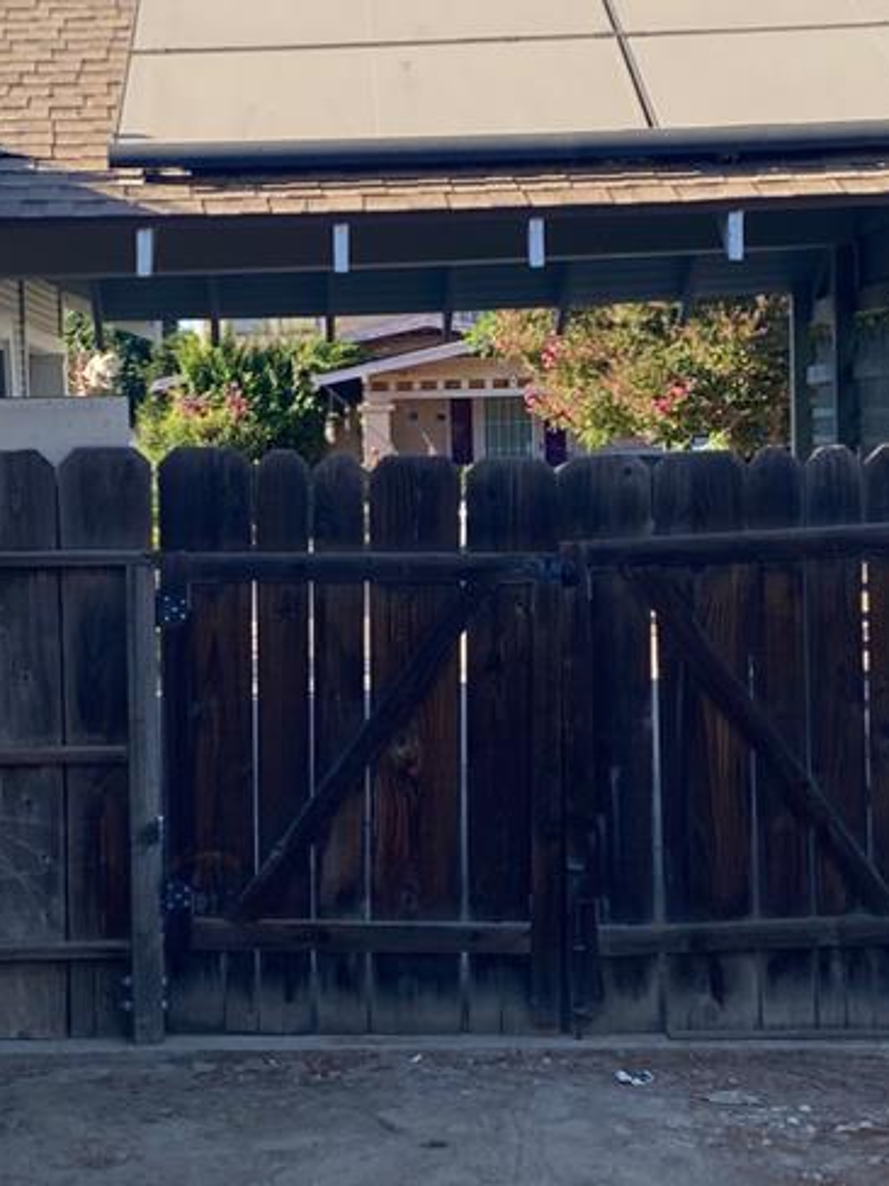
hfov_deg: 18.4
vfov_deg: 24.4
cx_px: 268
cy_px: 617
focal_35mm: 80
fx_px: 2739
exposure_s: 1/1114
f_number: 1.8
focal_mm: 4.25
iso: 32
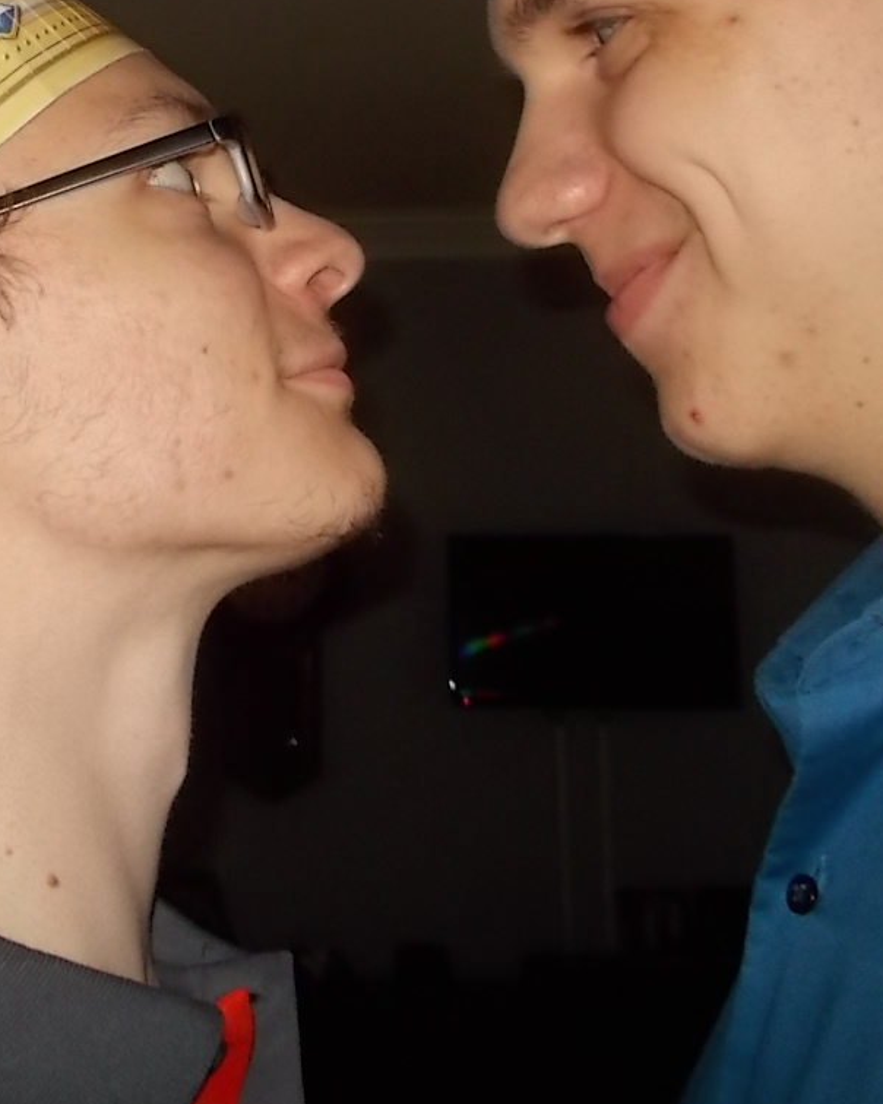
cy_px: 249
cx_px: 225
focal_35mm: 60
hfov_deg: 25.1
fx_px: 1960
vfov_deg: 30.8
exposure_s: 1/30
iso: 200
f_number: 3.3
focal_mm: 4.1
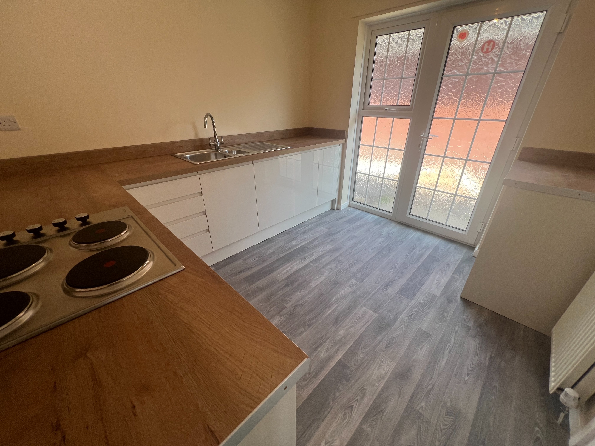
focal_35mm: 13
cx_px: 298
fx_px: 223
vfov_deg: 89.9
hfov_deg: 106.2
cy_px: 223
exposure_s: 1/99
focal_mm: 1.57
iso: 50
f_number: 1.8
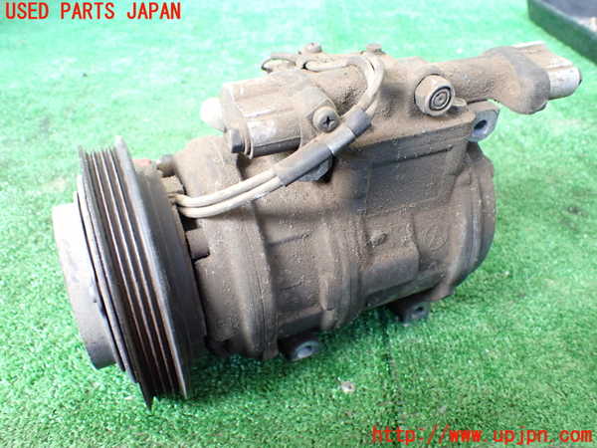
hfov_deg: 60.0
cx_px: 298
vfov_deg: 46.8
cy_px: 224
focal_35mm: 30
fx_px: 517
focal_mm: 5.4
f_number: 2.3
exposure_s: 1/40
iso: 800
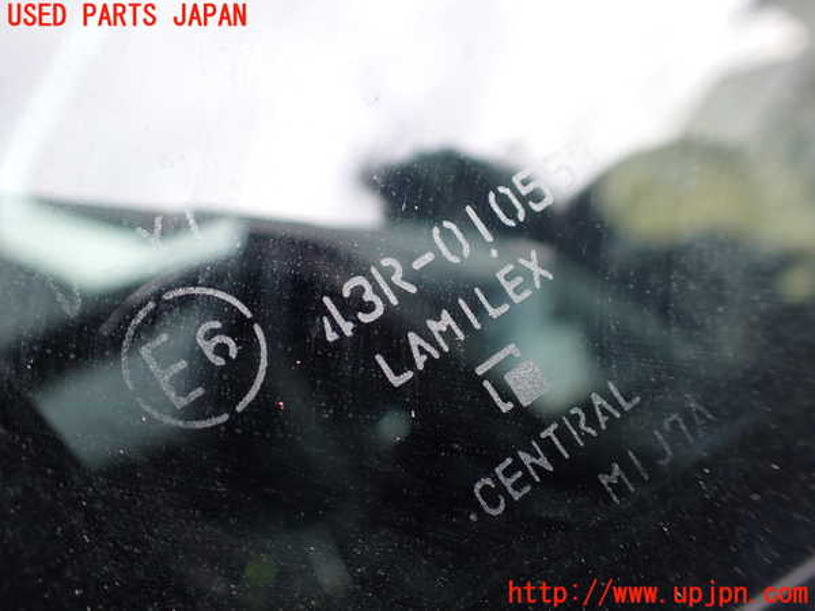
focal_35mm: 30
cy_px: 306
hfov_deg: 60.0
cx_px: 408
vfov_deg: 46.8
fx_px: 706
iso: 125
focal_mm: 5.4
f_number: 2.3
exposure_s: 1/125
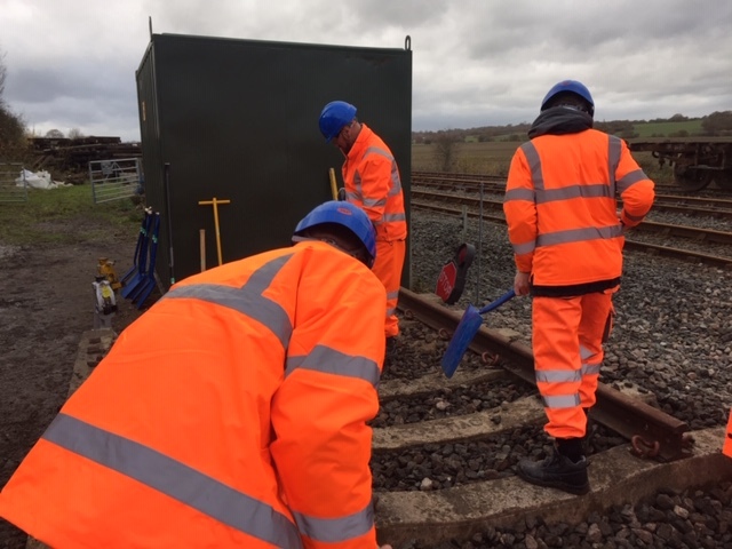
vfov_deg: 48.2
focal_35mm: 29
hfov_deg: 61.7
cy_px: 274
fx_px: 613
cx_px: 366
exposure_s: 1/309
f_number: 2.2
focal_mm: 4.15
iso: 32
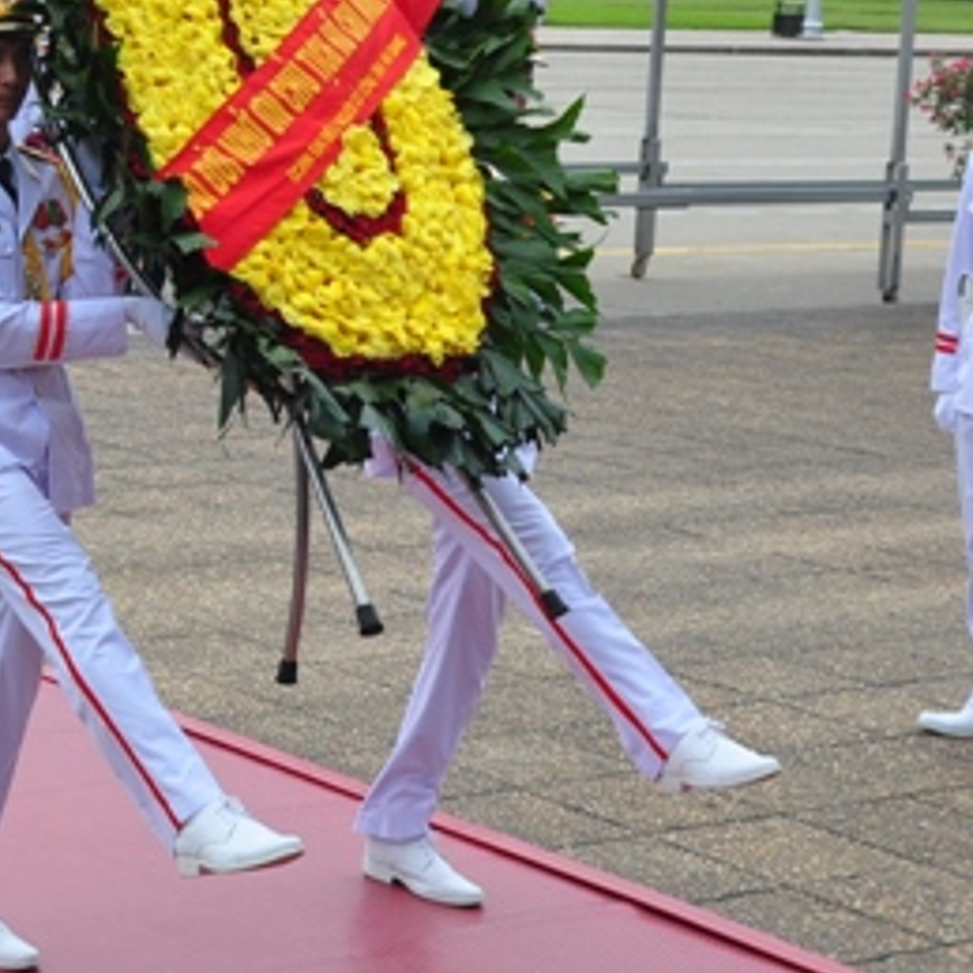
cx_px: -184
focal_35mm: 98
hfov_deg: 16.9
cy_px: 246
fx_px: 3126
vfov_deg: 17.6
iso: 400
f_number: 9
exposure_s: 1/320
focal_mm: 25
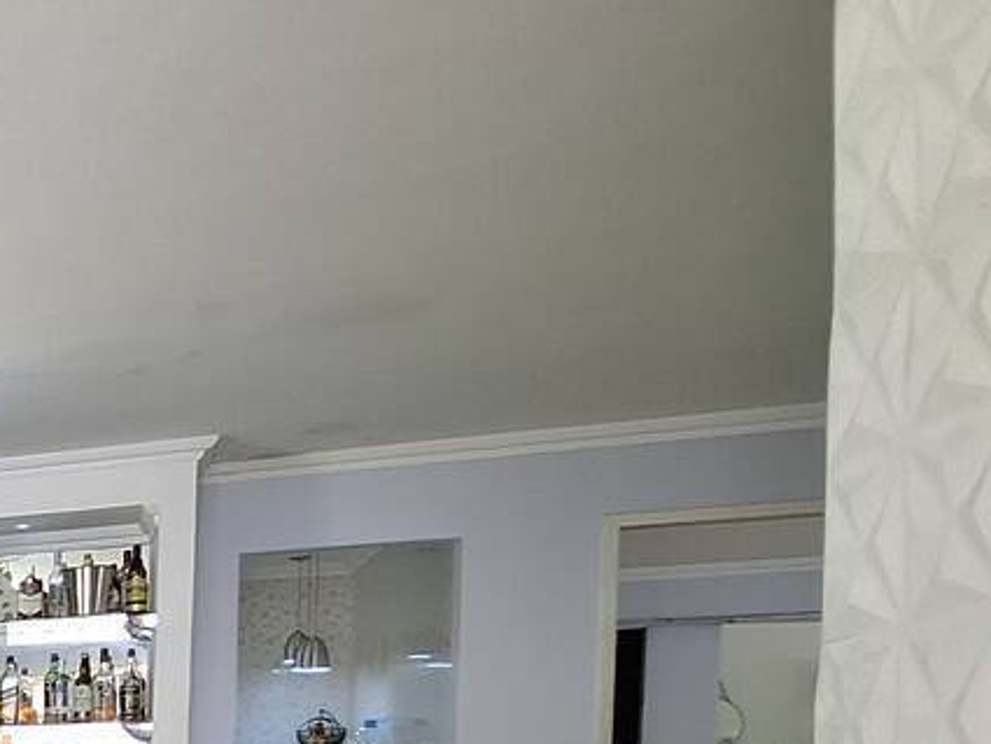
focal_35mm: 44
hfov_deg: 27.0
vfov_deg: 29.3
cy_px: 842
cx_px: -555
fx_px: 1260
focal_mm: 1.74
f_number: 2.2
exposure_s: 1/60.2
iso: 40
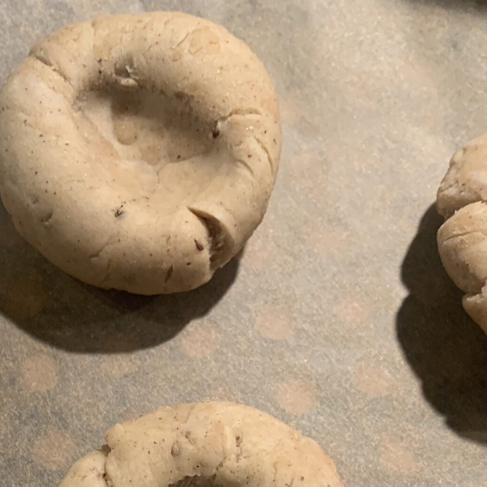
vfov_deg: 29.0
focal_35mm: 57
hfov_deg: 30.0
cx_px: 191
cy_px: 423
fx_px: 907
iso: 100
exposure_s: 1/50
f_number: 1.8
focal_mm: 4.25
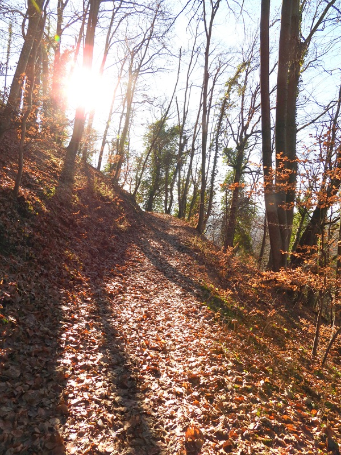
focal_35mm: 24
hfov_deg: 56.8
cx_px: 170
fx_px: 315
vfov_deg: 71.6
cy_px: 228
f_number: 2.8
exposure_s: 1/800
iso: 100
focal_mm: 4.3
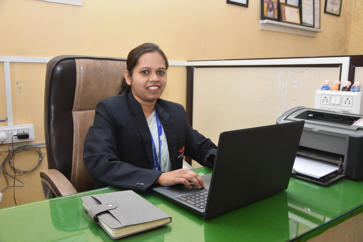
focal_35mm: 33
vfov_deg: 40.0
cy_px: 121
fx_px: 333
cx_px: 182
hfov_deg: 57.2
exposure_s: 1/60
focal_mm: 22
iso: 1400
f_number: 4
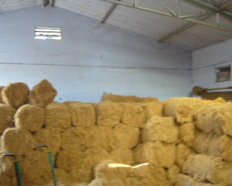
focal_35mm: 41
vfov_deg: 36.4
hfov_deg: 44.8
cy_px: 102
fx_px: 281
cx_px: 108
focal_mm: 5.8
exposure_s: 1/15
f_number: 2.8
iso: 160
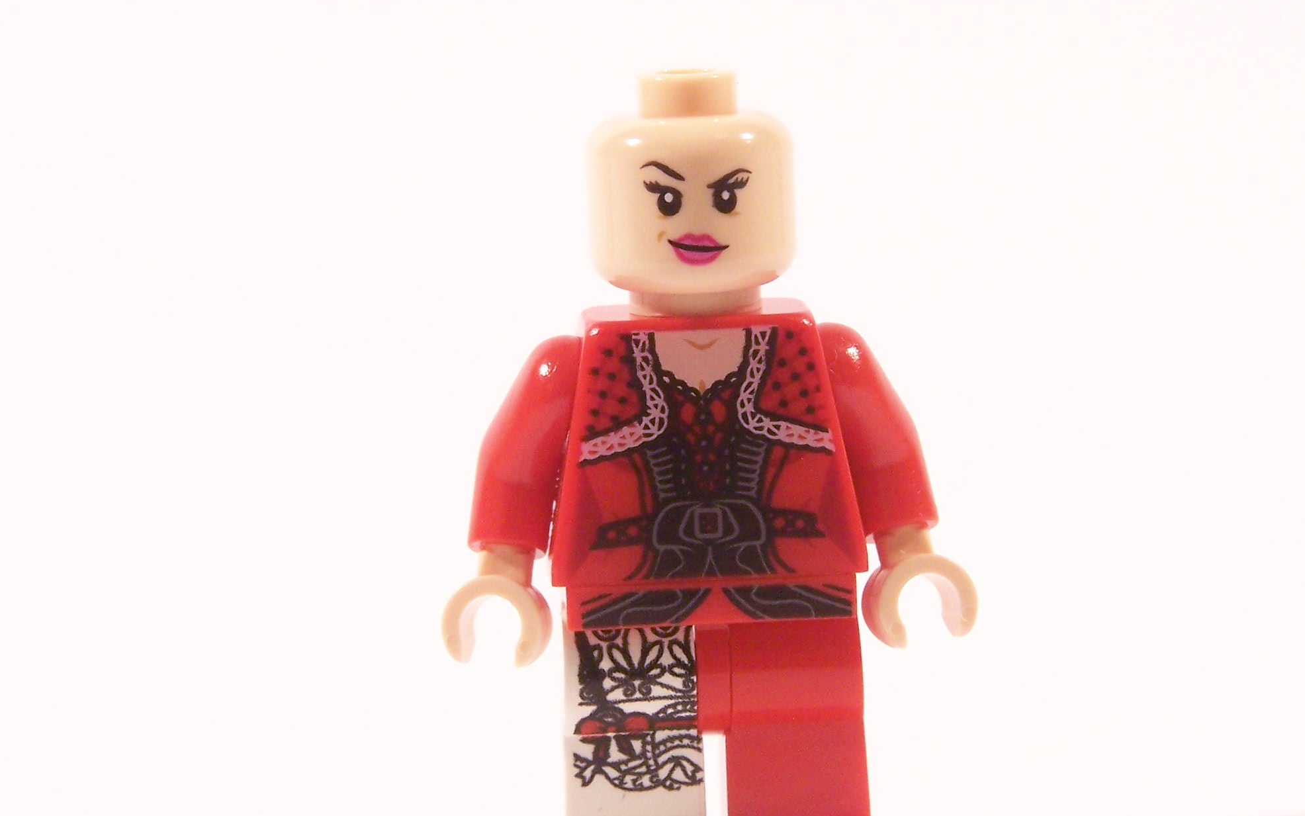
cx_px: 724
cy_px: 432
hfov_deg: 12.9
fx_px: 5762
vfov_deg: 8.1
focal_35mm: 162
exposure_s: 1/20
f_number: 3.6
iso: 200
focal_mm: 19.4
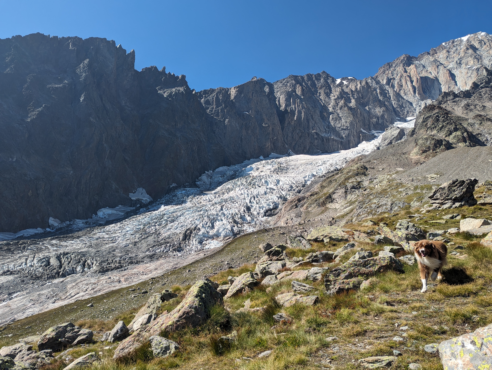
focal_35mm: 24
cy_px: 185
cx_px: 246
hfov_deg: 71.5
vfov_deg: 56.9
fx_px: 342
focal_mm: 6.81
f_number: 1.85
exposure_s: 1/1689
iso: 42
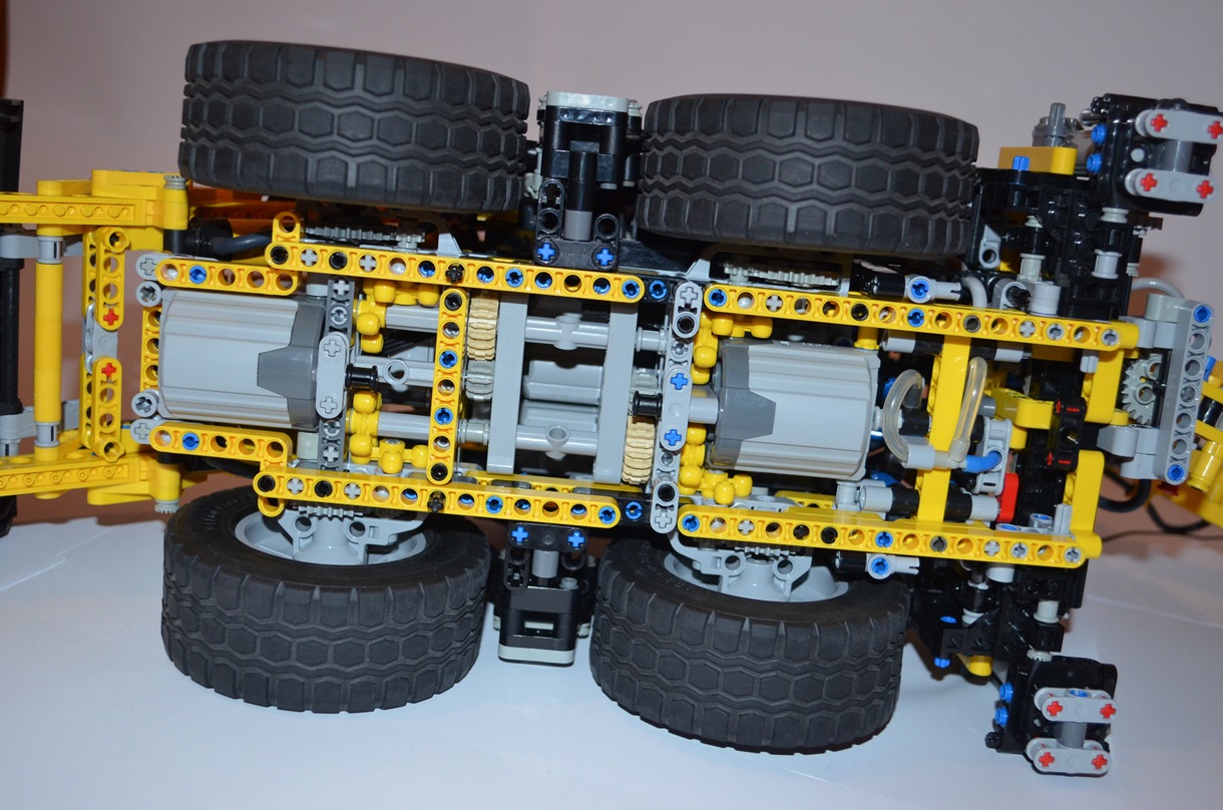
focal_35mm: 39
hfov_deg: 49.6
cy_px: 405
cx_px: 612
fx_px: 1322
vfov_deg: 34.1
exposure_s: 1/60
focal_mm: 26
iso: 1000
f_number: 4.2
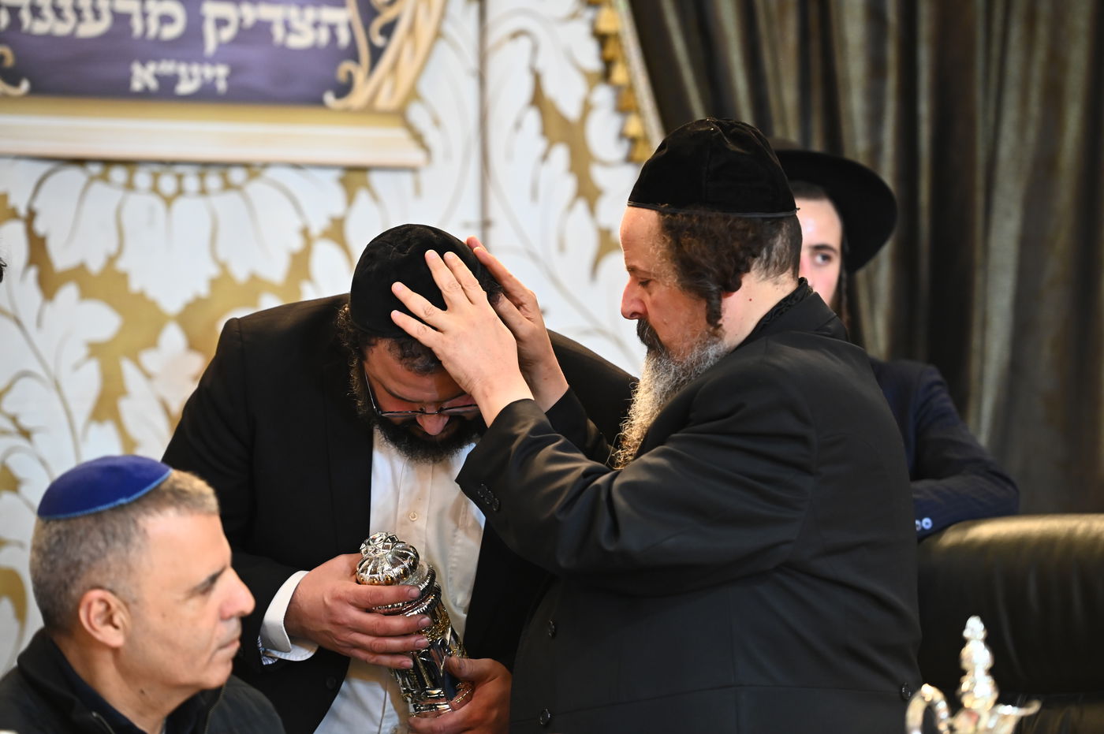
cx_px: 552
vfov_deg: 9.8
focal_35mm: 140
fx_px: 4290
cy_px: 367
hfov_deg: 14.7
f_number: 3.5
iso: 2500
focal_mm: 140
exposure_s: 1/200
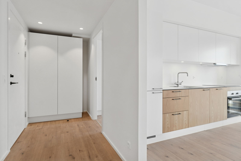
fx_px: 131
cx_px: 120
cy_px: 80
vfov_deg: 63.2
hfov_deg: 85.4
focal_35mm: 20
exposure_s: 1/80
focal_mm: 13
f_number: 8
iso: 200
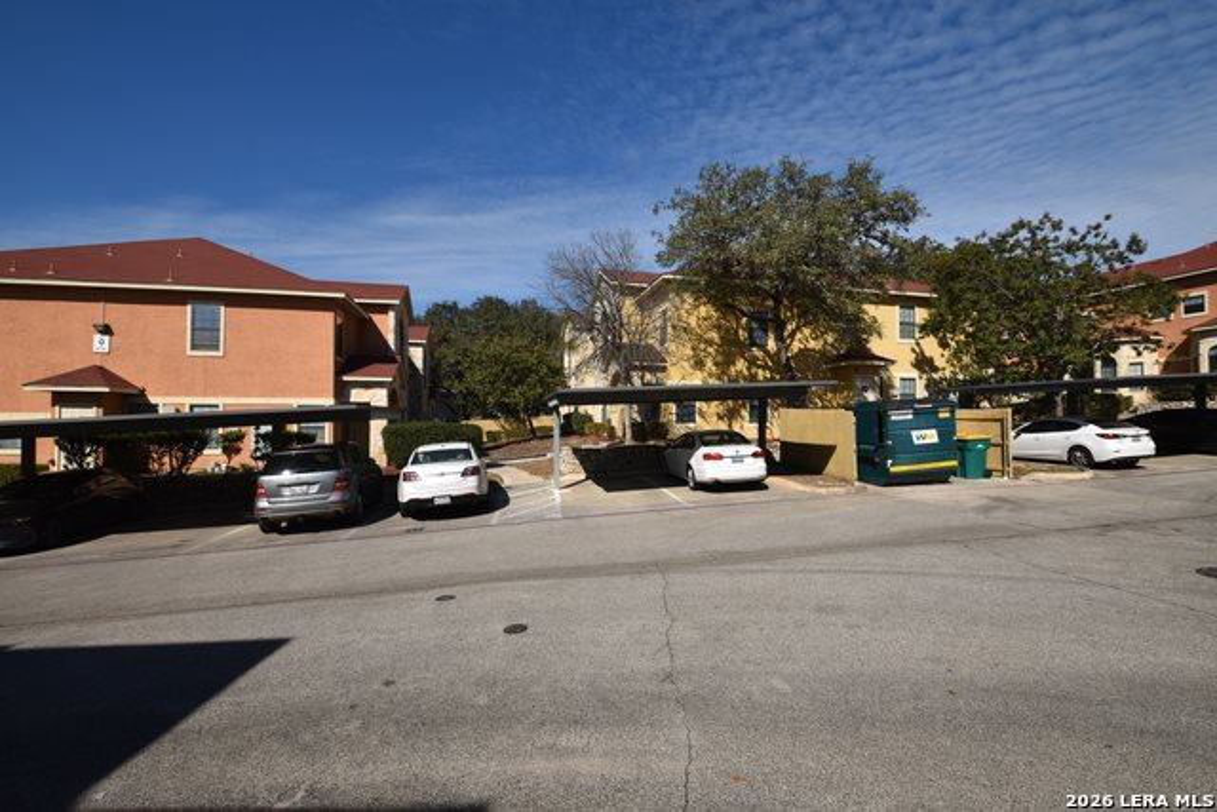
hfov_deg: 100.4
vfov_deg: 77.4
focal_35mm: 15
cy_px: 406
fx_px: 507
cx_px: 608
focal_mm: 10
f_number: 13
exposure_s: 1/200
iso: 100
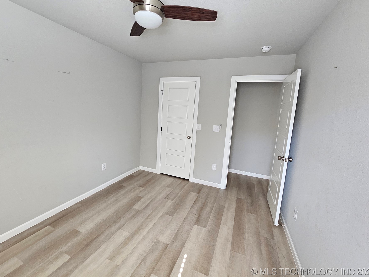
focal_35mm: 14
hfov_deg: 102.0
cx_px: 179
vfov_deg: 85.6
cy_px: 131
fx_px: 149
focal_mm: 2.2
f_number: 2.2
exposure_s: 1/77
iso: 200
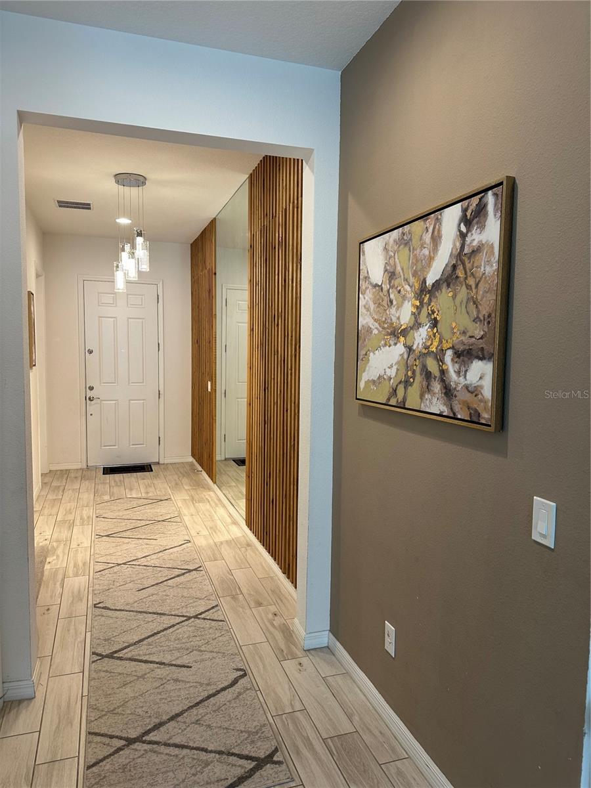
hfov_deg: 56.8
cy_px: 394
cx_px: 296
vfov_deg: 71.6
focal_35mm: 24
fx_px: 546
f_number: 1.78
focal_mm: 6.86
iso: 125
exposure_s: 1/60
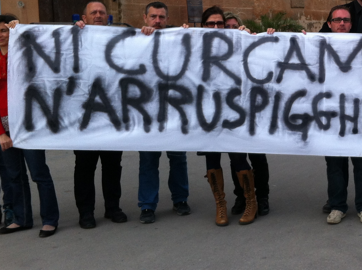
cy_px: 64
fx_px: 752
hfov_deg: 26.2
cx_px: 326
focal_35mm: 72
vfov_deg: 20.2
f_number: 2.8
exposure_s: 1/603
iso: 80
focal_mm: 3.85
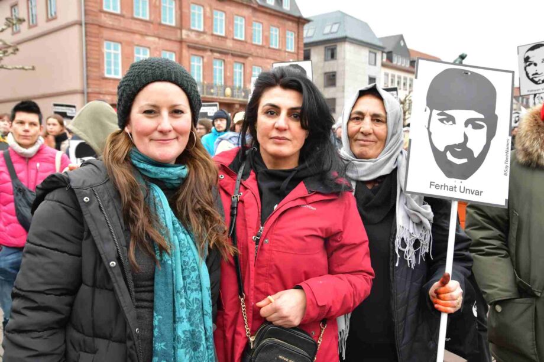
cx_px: 272
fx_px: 483
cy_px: 181
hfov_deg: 58.7
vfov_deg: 41.1
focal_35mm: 32
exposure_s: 1/30
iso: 640
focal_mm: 32
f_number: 7.1
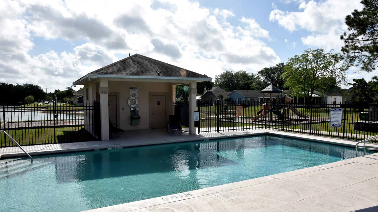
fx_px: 261
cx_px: 190
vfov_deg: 44.4
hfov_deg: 71.9
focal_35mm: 26
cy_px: 110
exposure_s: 1/350
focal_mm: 24
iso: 800
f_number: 22
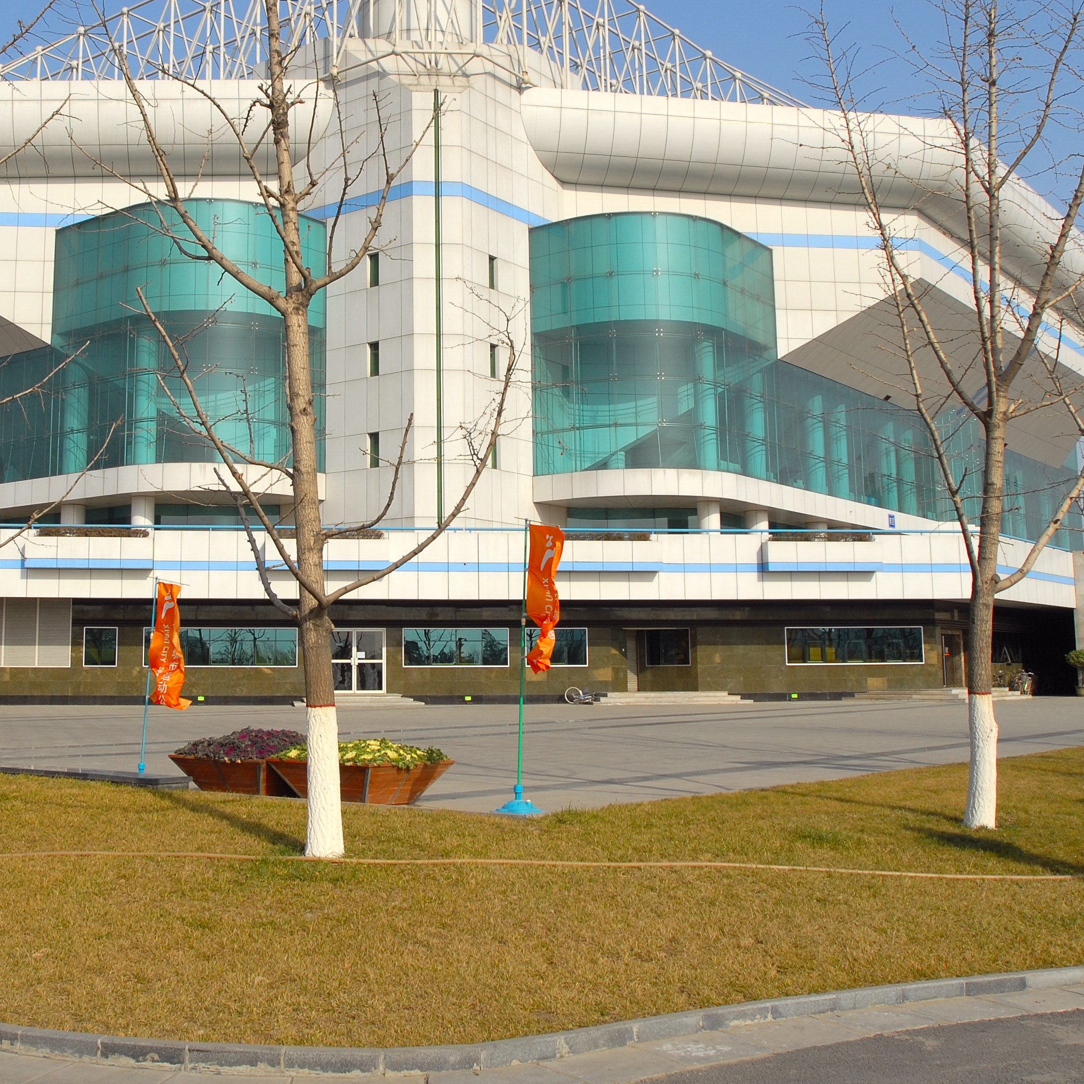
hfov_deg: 42.7
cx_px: 391
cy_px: 439
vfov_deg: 42.9
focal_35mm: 39
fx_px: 1373
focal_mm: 17
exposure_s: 1/250
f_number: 8
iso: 100
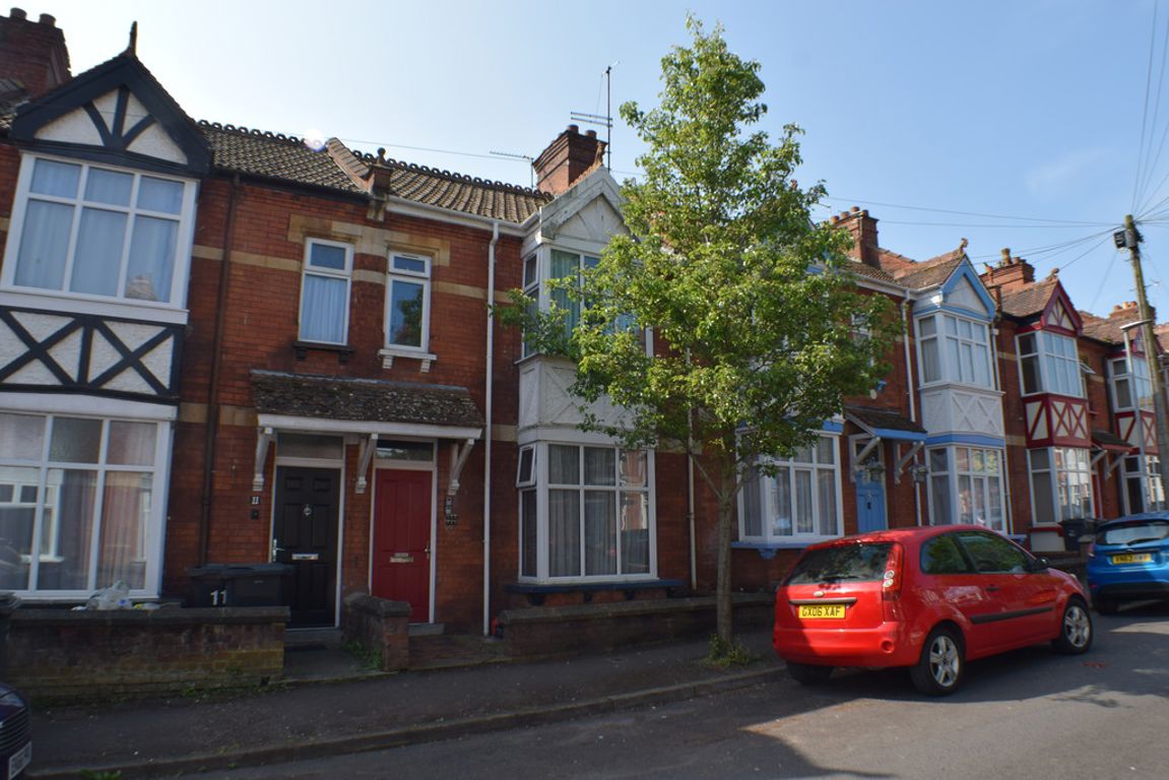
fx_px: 974
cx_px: 584
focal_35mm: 30
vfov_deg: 43.6
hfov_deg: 61.9
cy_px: 390
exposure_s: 1/320
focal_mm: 20
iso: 200
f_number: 9
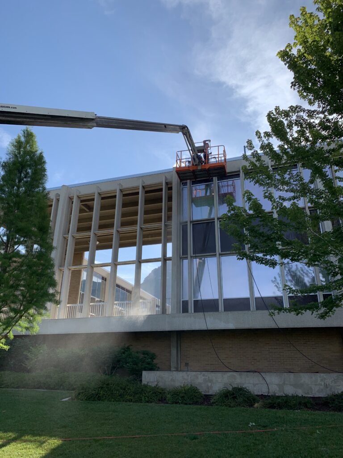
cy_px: 229
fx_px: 344
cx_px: 172
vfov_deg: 67.3
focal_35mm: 26
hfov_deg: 53.1
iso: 25
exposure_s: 1/1880
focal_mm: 4.25
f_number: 1.8
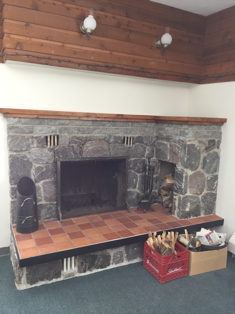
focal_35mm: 29
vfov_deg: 61.7
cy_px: 157
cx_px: 118
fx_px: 262
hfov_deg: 48.2
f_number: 2.2
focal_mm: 4.15
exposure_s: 1/30
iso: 64
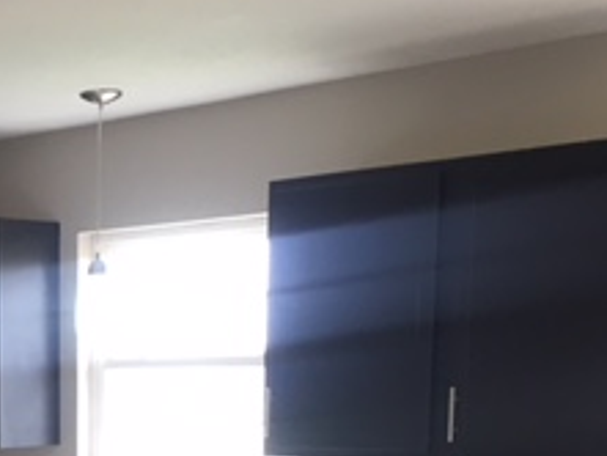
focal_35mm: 84
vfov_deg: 16.6
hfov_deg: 21.6
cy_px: 591
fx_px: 1474
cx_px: -124
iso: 32
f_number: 2.2
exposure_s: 1/30
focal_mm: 4.15
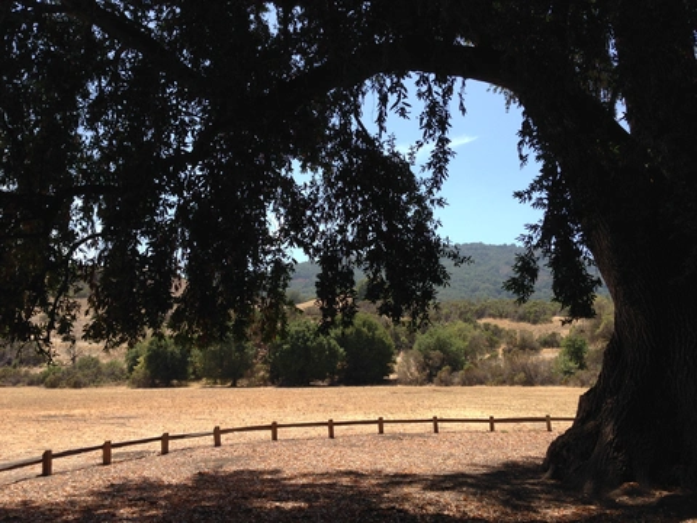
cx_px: 348
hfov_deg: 55.4
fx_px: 664
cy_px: 262
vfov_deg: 42.9
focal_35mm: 33
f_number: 2.4
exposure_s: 1/1022
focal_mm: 4.12
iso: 50
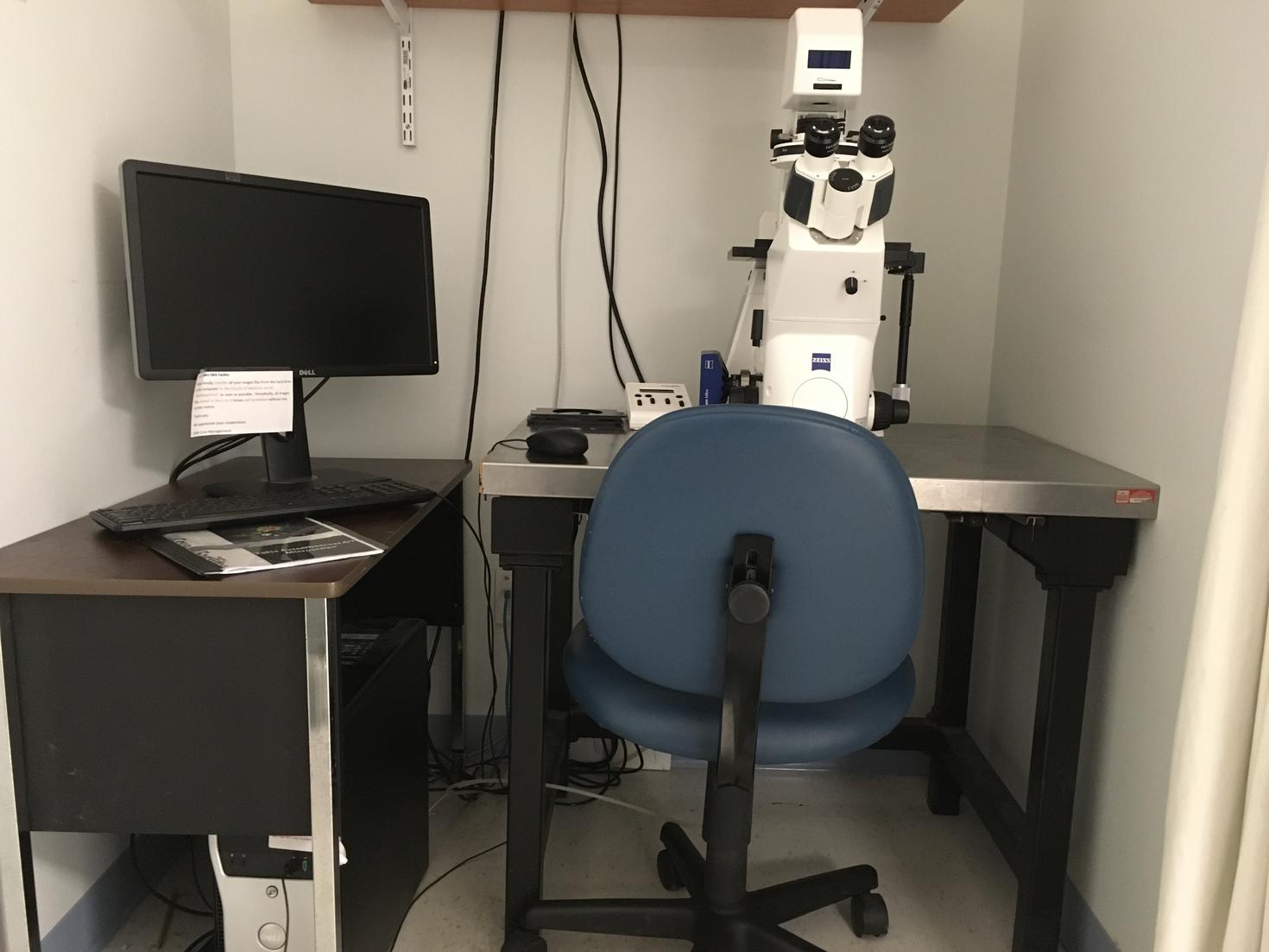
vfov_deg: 48.2
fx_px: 1063
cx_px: 634
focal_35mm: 29
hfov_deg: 61.7
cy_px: 476
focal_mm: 4.15
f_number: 2.2
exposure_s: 1/15
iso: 400
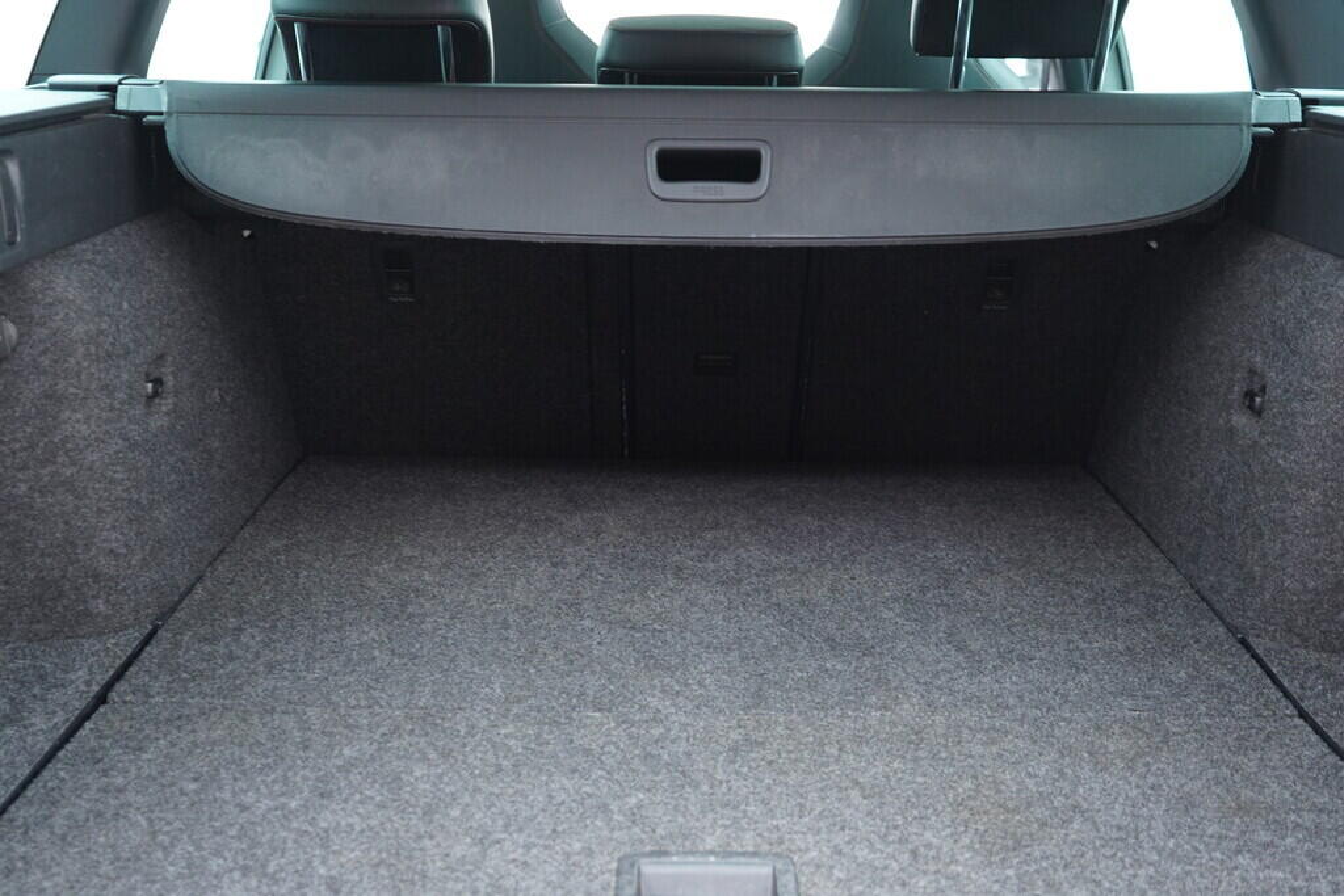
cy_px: 448
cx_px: 672
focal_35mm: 36
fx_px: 1344
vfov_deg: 36.9
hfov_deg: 53.1
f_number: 2.8
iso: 800
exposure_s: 1/40
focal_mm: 24
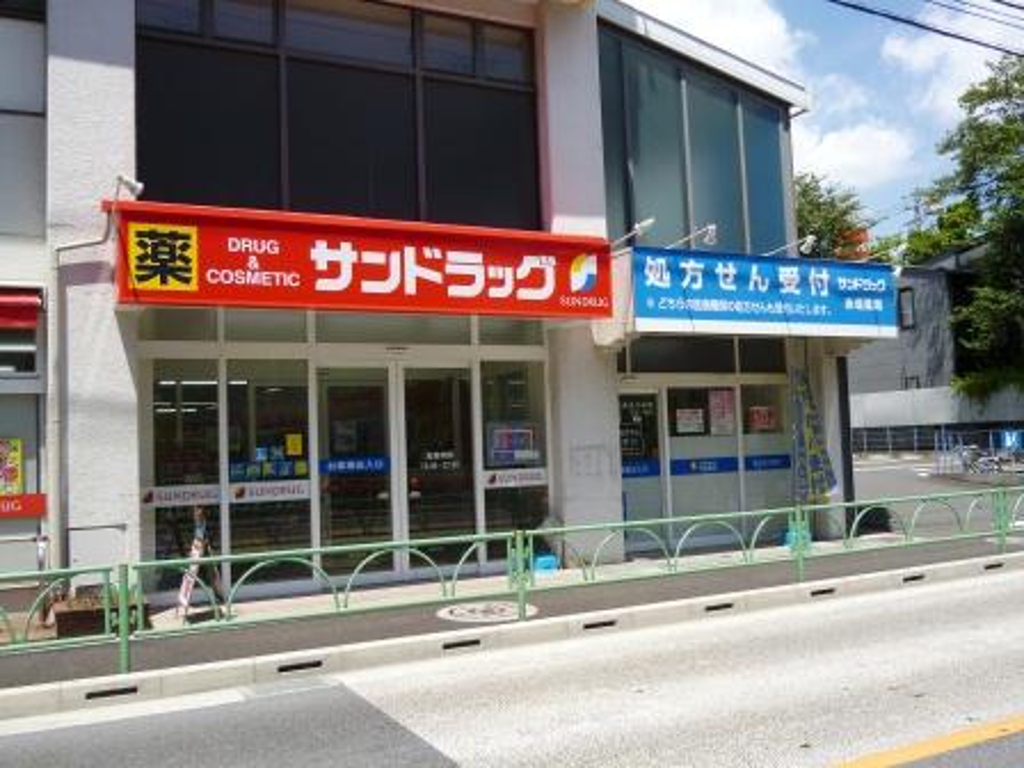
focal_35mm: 31
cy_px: 384
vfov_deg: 45.4
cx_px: 512
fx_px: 917
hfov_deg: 58.4
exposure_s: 1/1000
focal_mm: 5.6
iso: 100
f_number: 2.8
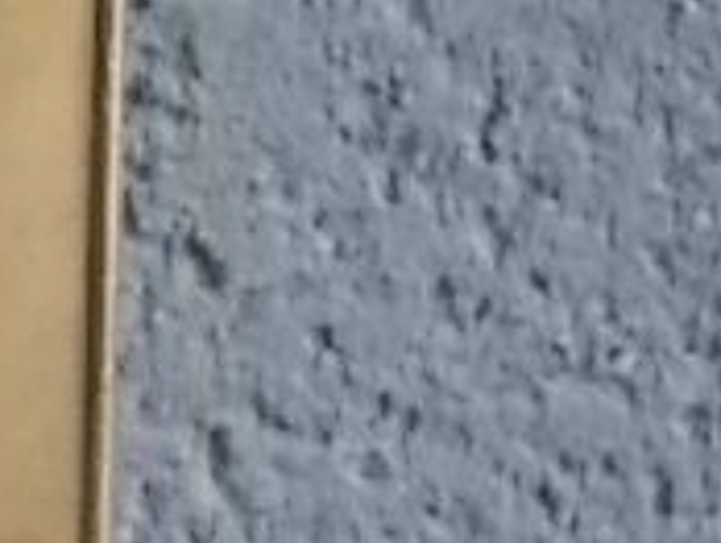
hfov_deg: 4.7
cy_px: 497
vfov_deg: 3.6
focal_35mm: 415
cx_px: -568
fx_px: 8656
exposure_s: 1/250
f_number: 6
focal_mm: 20.1
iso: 720
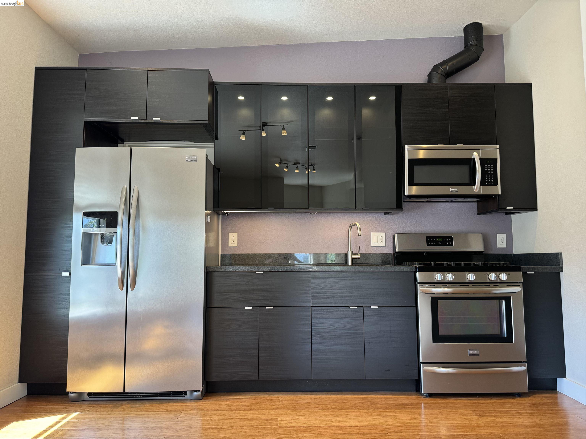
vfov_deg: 56.8
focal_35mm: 24
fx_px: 406
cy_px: 220
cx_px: 293
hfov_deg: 71.6
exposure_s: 1/60
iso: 125
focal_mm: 6.76
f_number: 1.78
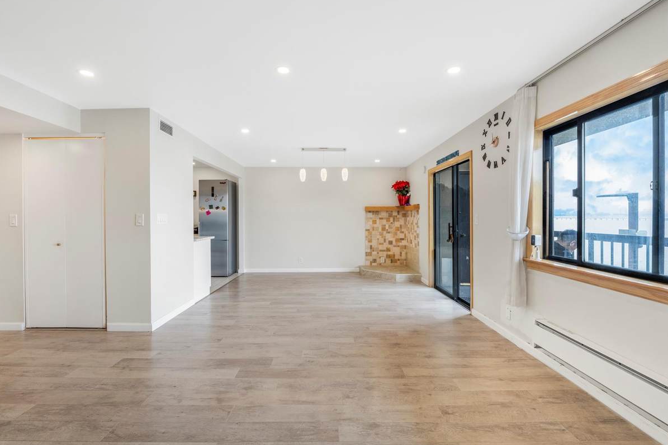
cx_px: 327
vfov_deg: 77.3
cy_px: 231
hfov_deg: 100.4
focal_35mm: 15
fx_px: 278
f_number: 13
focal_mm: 14
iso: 800
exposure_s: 1/50
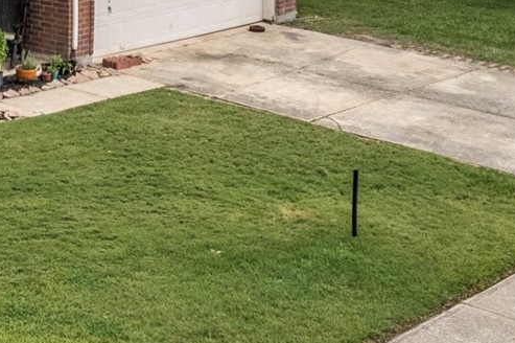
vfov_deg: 13.2
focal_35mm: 97
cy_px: -198
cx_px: -24
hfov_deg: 20.3
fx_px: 1387
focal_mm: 8.38
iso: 100
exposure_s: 1/2000
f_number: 2.8
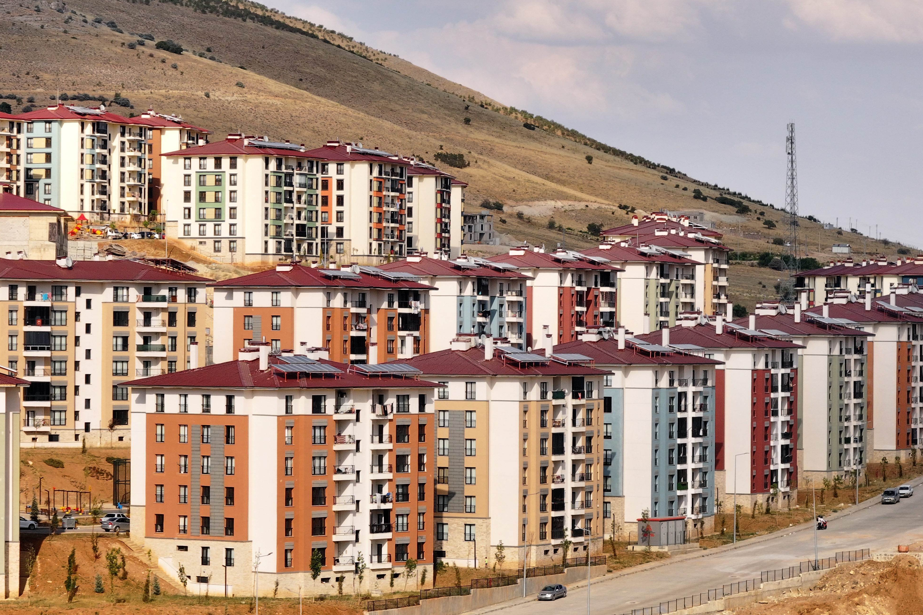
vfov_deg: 7.8
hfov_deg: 11.6
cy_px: 334
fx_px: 4538
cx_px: 464
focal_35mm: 177
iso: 100
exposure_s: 1/640
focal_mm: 30.71
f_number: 3.4
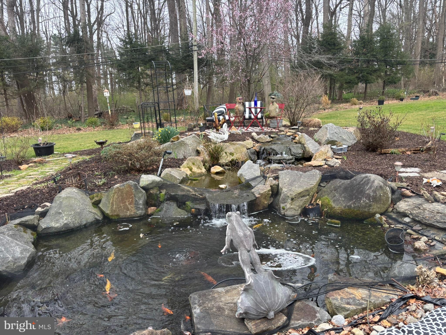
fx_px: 335
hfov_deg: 67.3
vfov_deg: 53.1
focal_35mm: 26
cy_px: 168
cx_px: 223
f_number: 1.6
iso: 32
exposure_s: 1/121
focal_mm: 5.96
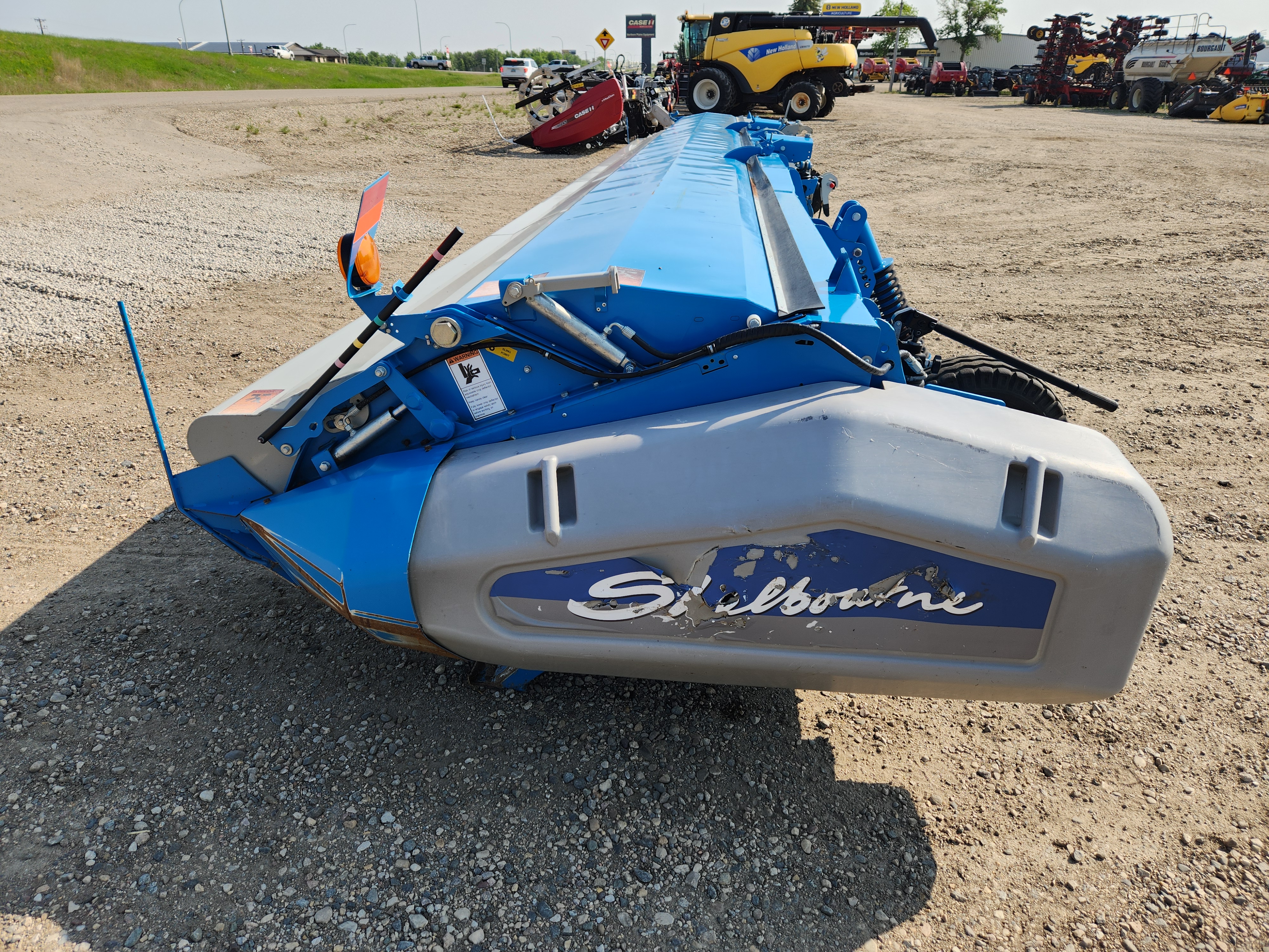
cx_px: 634
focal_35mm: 23
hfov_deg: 73.9
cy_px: 476
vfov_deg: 58.9
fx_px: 843
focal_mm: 5.4
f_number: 1.8
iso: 20
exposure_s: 1/1033
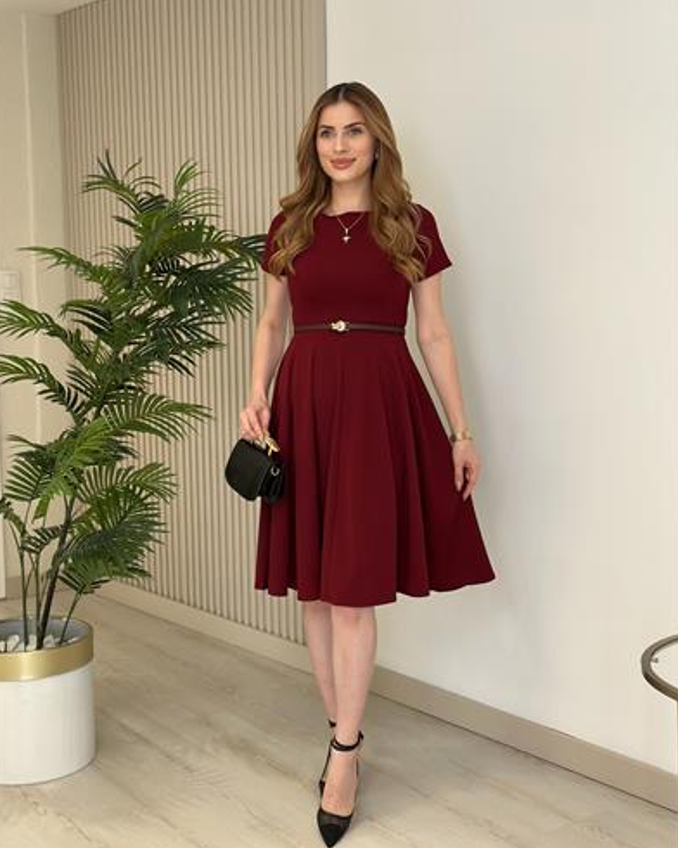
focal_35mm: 51
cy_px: 402
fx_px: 1279
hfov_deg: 29.7
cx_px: 337
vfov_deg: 36.6
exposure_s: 1/283
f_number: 1.78
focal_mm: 6.86
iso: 80
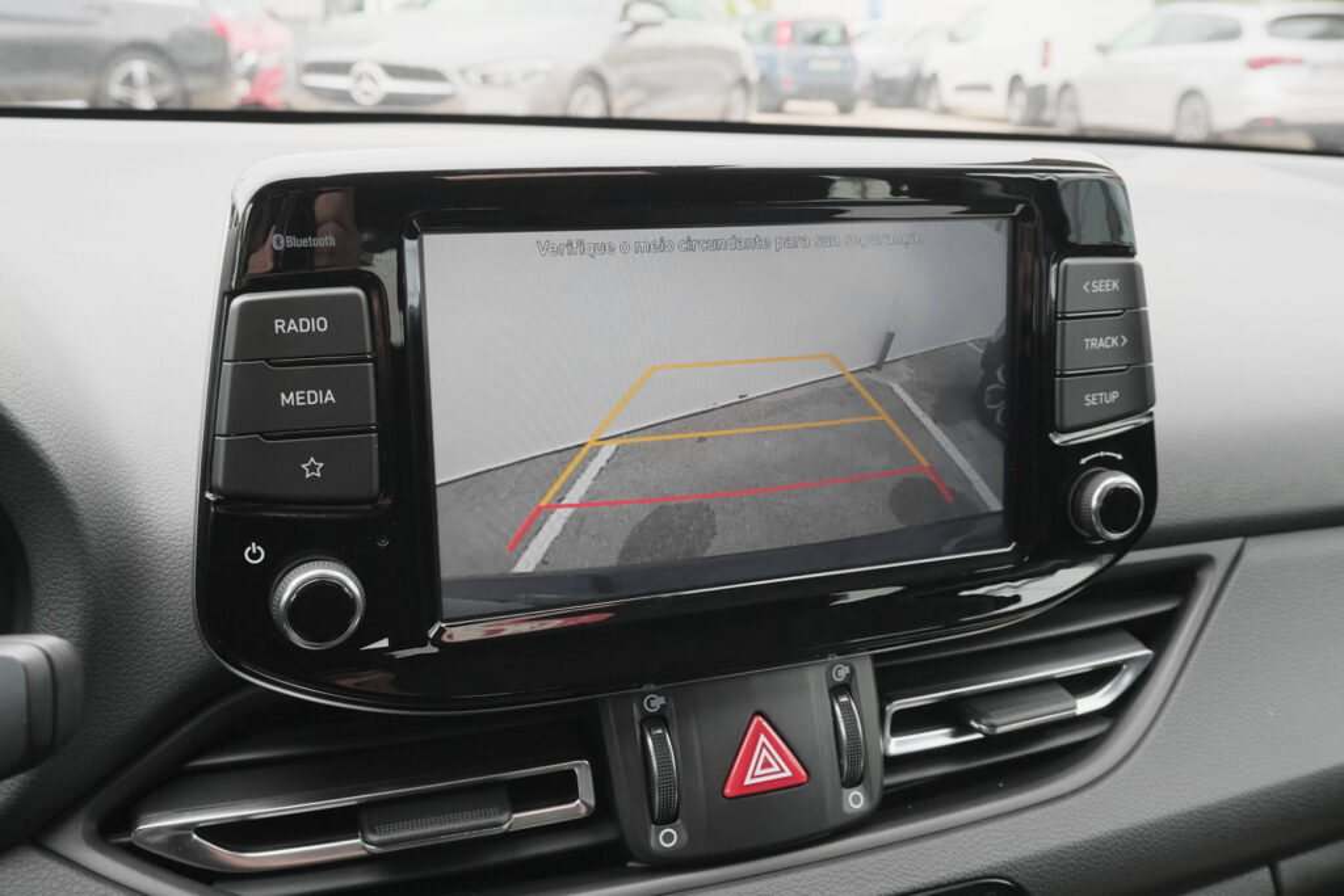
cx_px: 672
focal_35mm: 34
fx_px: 1269
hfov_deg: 55.8
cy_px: 448
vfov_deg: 38.9
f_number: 8
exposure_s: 1/160
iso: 2000
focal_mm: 22.8
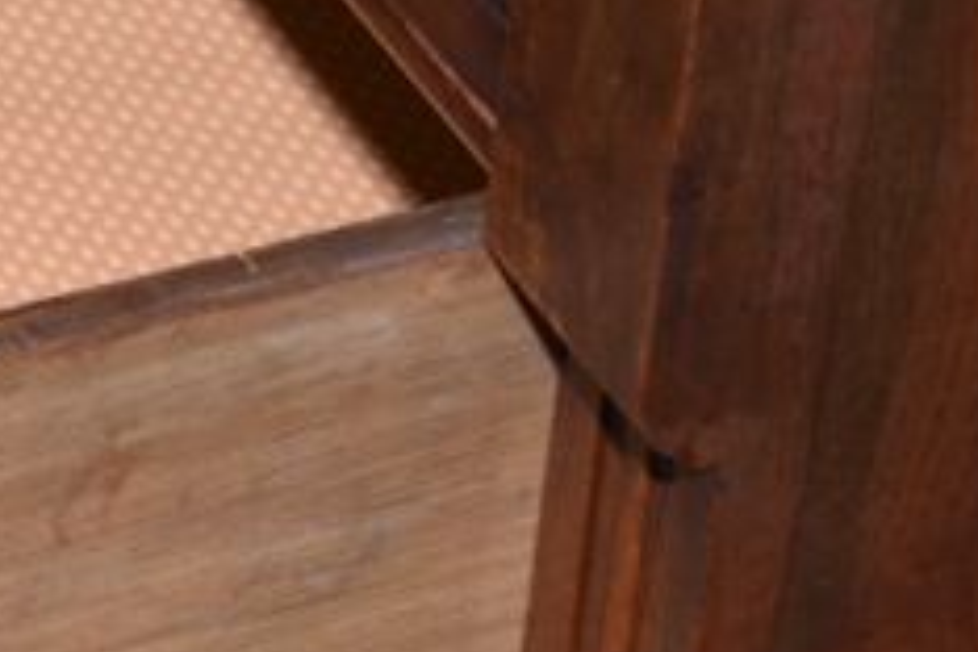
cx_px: -297
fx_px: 6122
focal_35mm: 225
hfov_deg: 9.0
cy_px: 675
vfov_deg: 6.1
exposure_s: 1/125
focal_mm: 55
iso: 800
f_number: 5.6
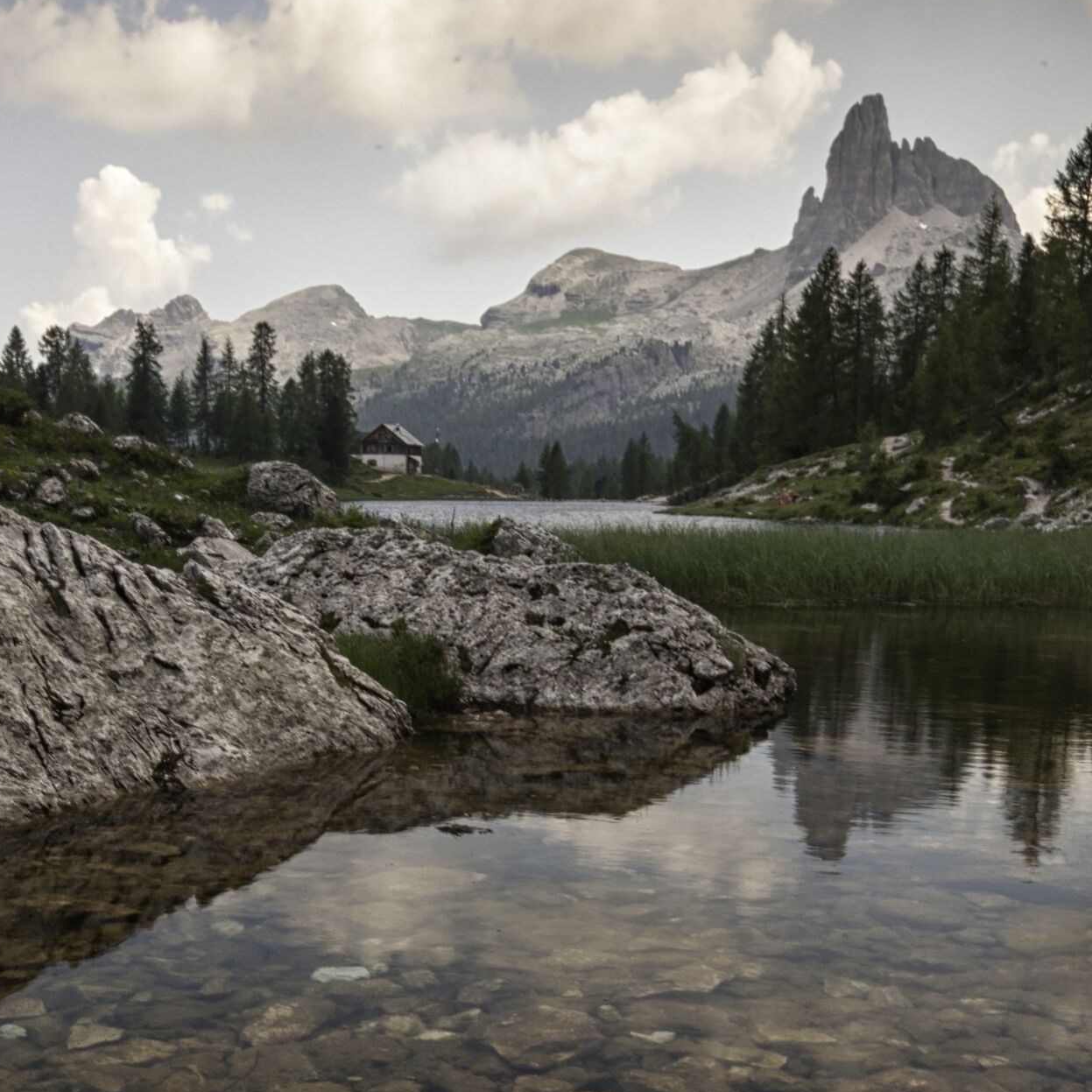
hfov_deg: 34.7
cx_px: 502
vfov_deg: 33.7
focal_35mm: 49
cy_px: 872
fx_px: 1749
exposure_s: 1/6
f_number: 32
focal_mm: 20
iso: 100
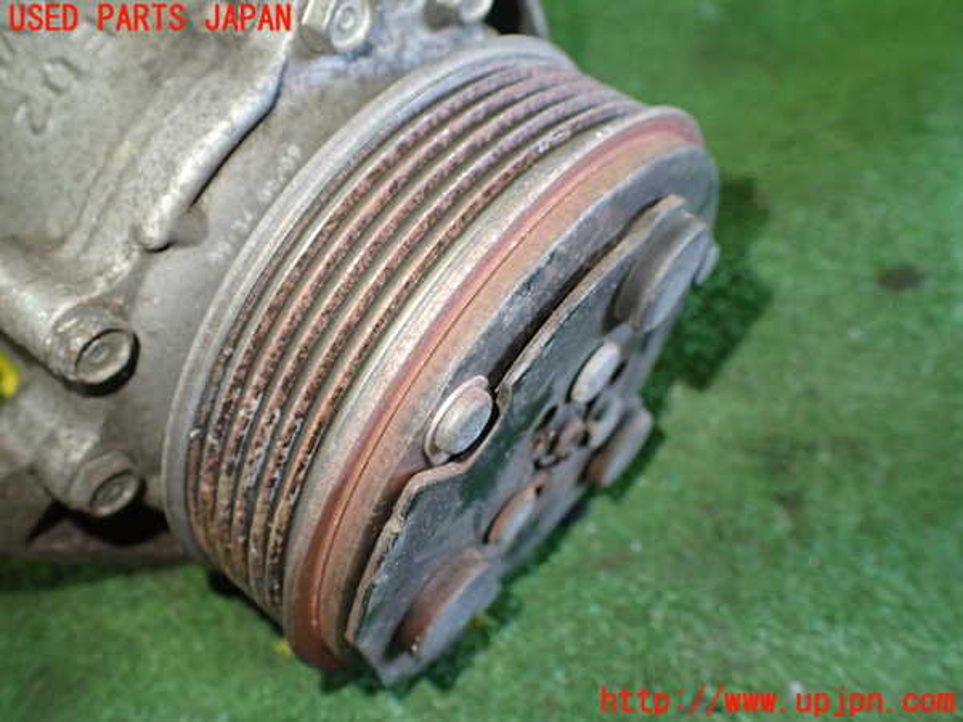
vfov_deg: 46.8
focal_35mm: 30
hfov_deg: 60.0
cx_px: 482
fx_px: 835
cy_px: 361
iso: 800
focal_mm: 5.4
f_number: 2.3
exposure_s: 1/60
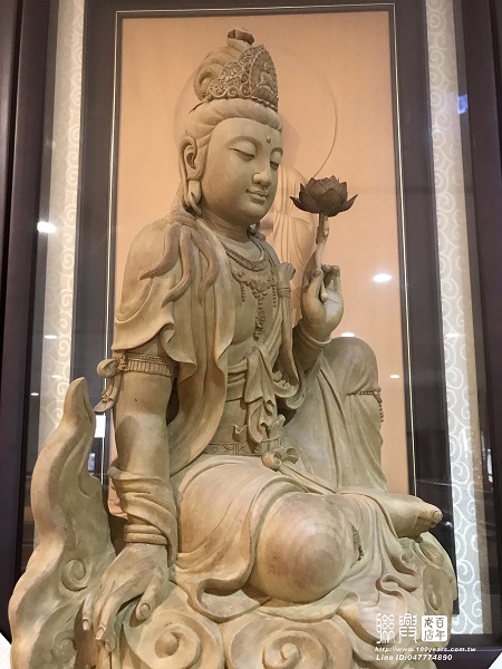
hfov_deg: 49.7
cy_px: 334
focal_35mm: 28
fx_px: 541
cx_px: 251
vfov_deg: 63.4
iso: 100
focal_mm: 3.99
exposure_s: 1/13
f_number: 1.8
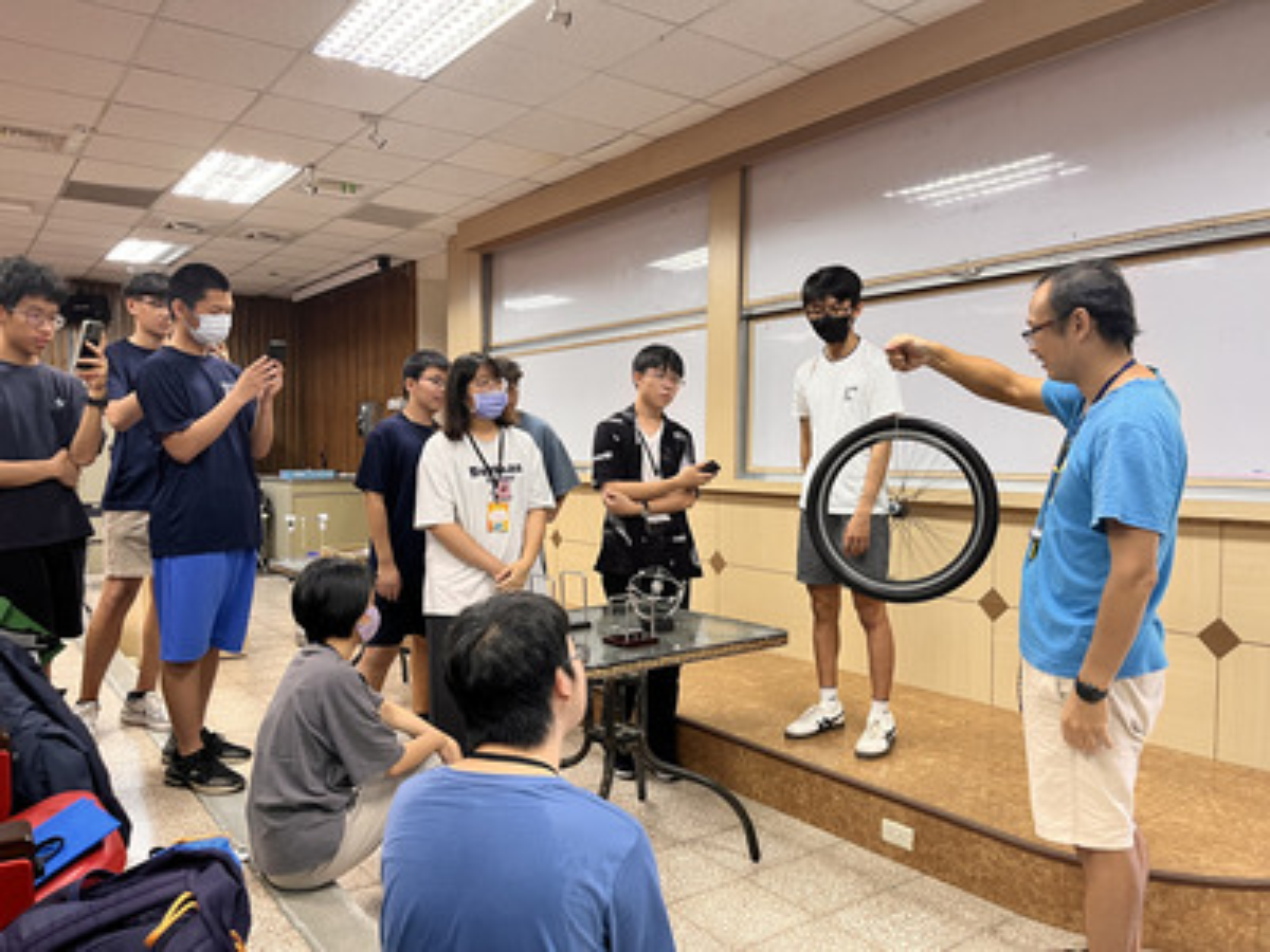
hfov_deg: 67.3
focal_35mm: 26
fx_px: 954
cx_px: 635
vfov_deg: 53.1
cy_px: 476
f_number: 1.6
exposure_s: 1/60
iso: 160
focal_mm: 5.1
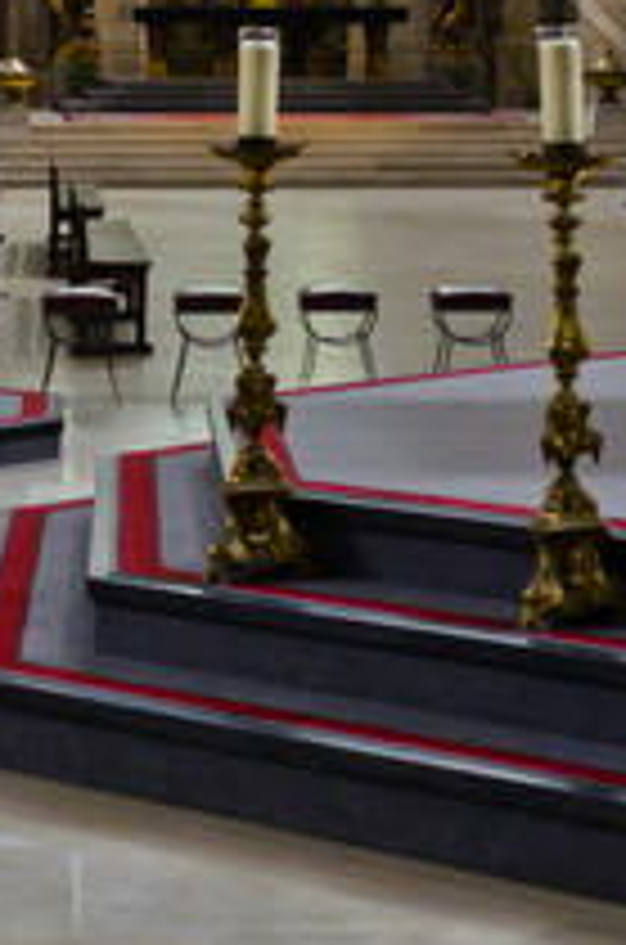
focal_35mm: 116
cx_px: 277
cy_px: -302
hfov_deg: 11.8
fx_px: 3041
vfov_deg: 16.6
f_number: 4
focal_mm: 28
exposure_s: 1/60
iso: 800
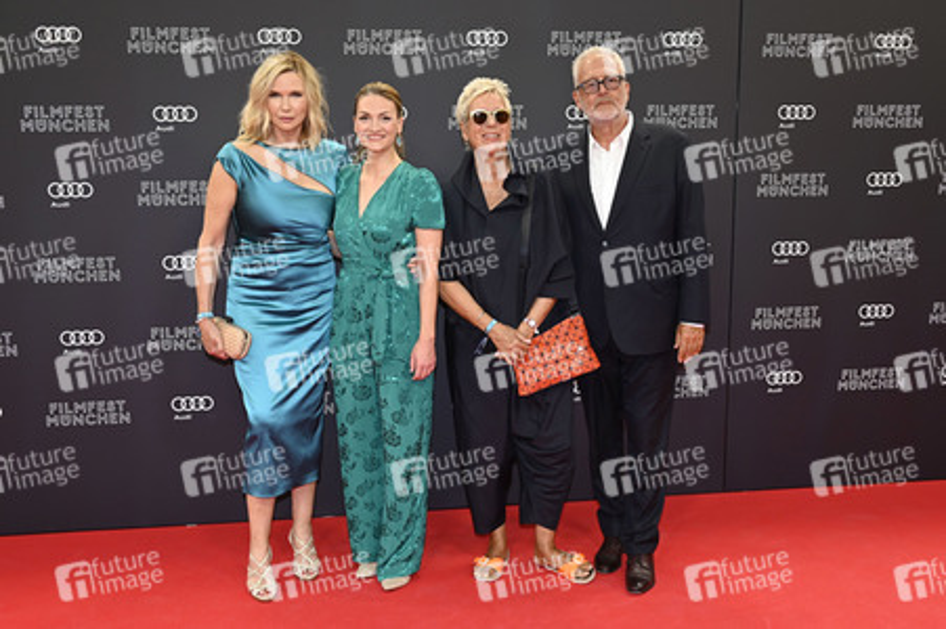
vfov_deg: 34.2
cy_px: 314
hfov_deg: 49.6
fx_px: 1024
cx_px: 473
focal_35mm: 39
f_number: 6.3
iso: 640
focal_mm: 39
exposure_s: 1/125
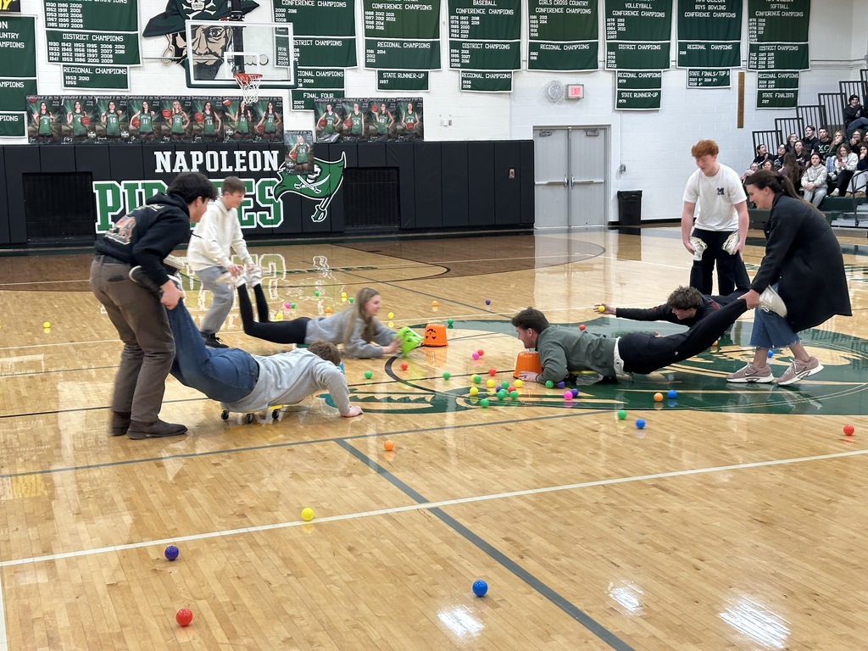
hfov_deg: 39.7
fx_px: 1204
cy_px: 326
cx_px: 434
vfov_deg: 30.3
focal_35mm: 48
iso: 125
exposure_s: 1/60
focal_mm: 6.86
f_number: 1.78
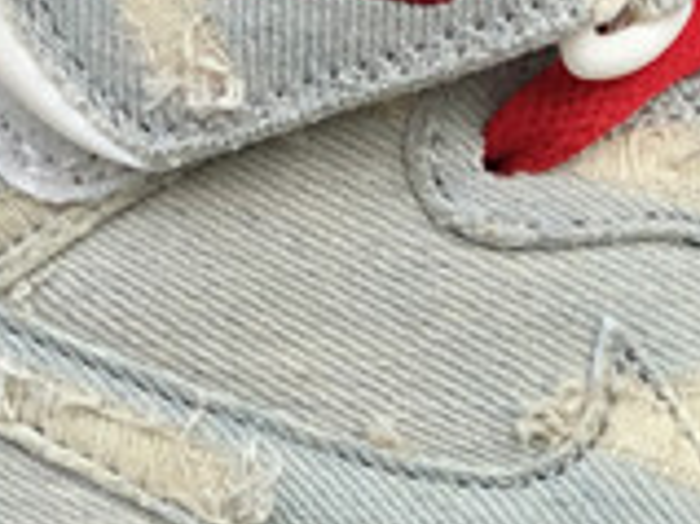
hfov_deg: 11.0
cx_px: 858
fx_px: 3556
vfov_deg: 8.2
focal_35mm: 176
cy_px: 786
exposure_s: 1/431
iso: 25
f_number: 2.4
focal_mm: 3.3
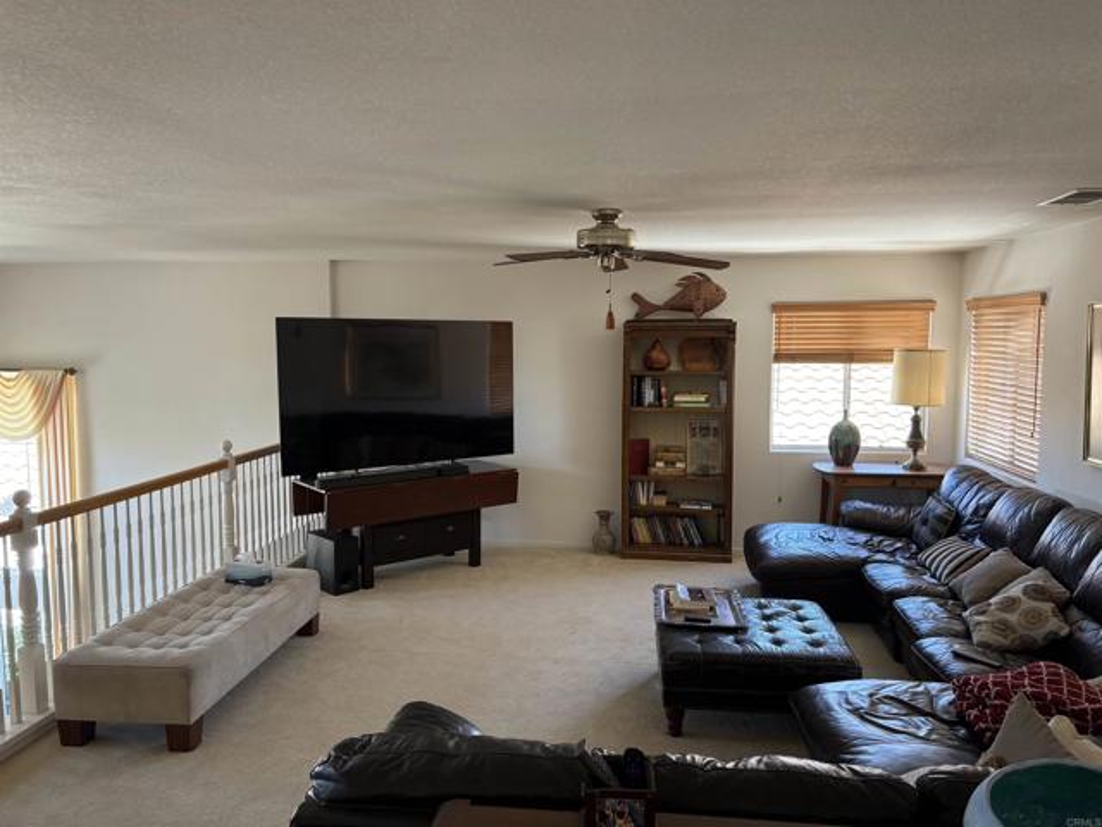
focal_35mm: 26
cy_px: 414
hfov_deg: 67.3
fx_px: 828
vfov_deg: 53.1
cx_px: 551
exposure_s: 1/121
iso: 125
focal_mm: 5.96
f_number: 1.6
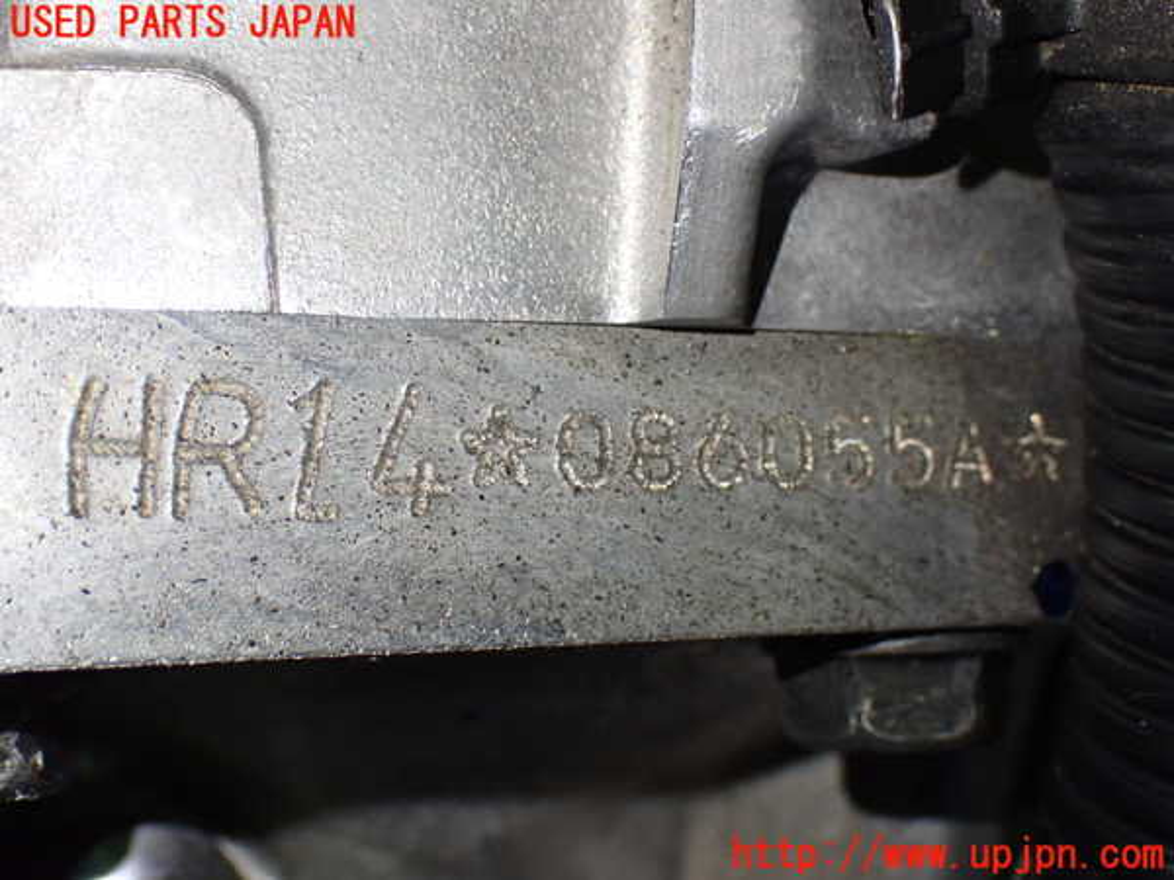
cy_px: 440
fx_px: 1831
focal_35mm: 54
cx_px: 587
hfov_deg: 35.5
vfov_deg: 27.0
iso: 800
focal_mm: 9.65
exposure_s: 1/80
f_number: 3.3
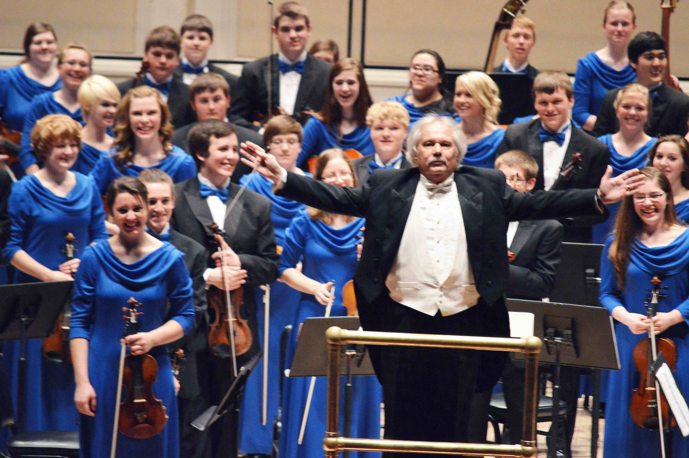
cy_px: 229
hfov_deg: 6.9
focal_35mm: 300
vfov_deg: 4.6
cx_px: 344
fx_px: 5737
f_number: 5.6
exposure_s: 1/60
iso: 3200
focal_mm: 200
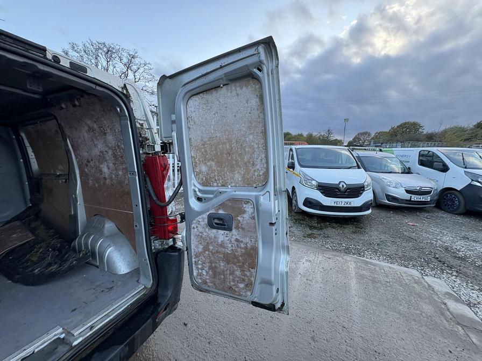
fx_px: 195
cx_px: 241
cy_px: 180
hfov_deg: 102.1
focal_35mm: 14
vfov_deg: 85.7
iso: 80
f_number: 2.2
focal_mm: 2.22
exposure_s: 1/99
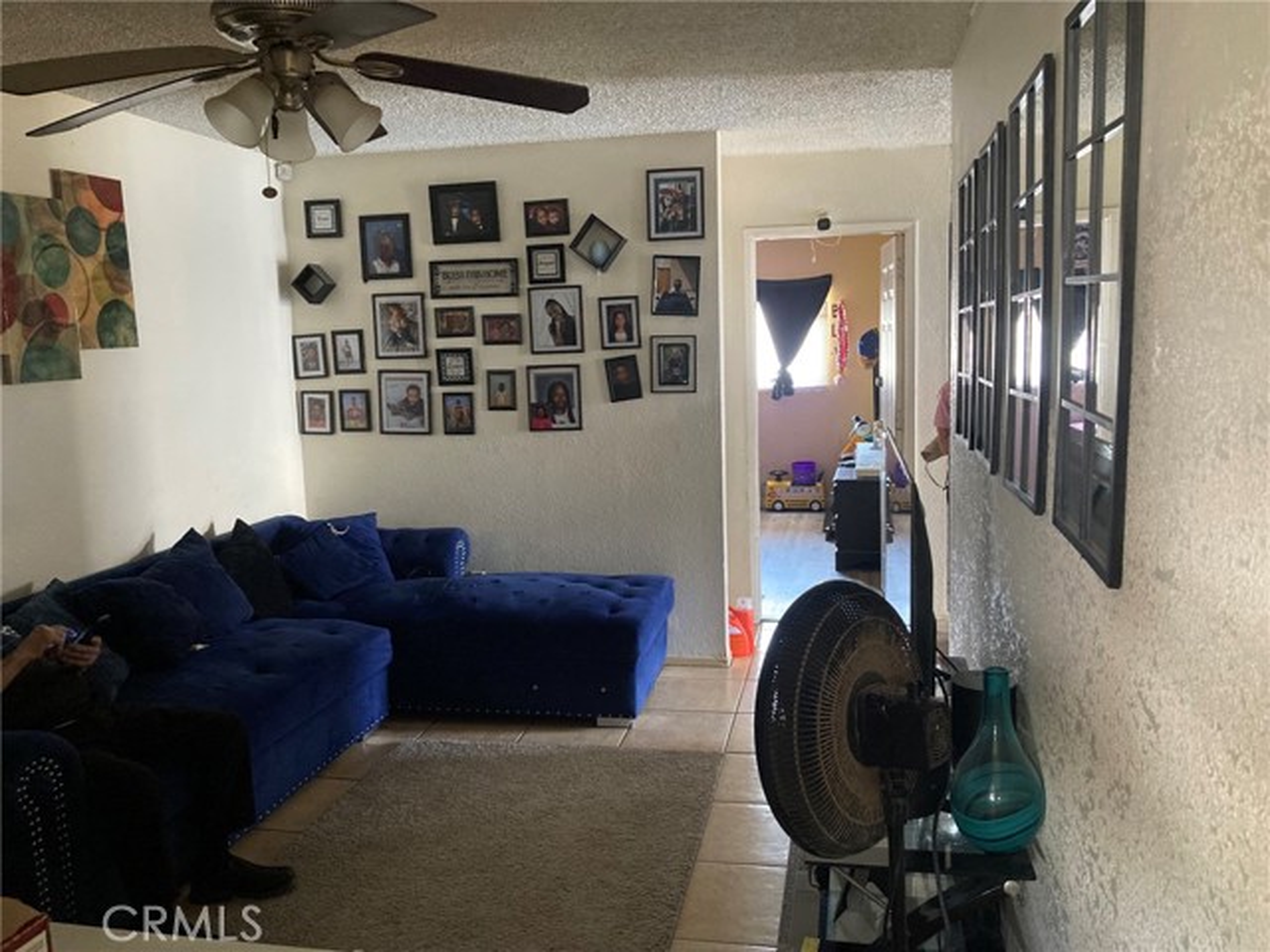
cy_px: 476
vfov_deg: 49.7
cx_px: 635
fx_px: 1027
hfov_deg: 63.4
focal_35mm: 28
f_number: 1.8
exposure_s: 1/30
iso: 400
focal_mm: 3.99
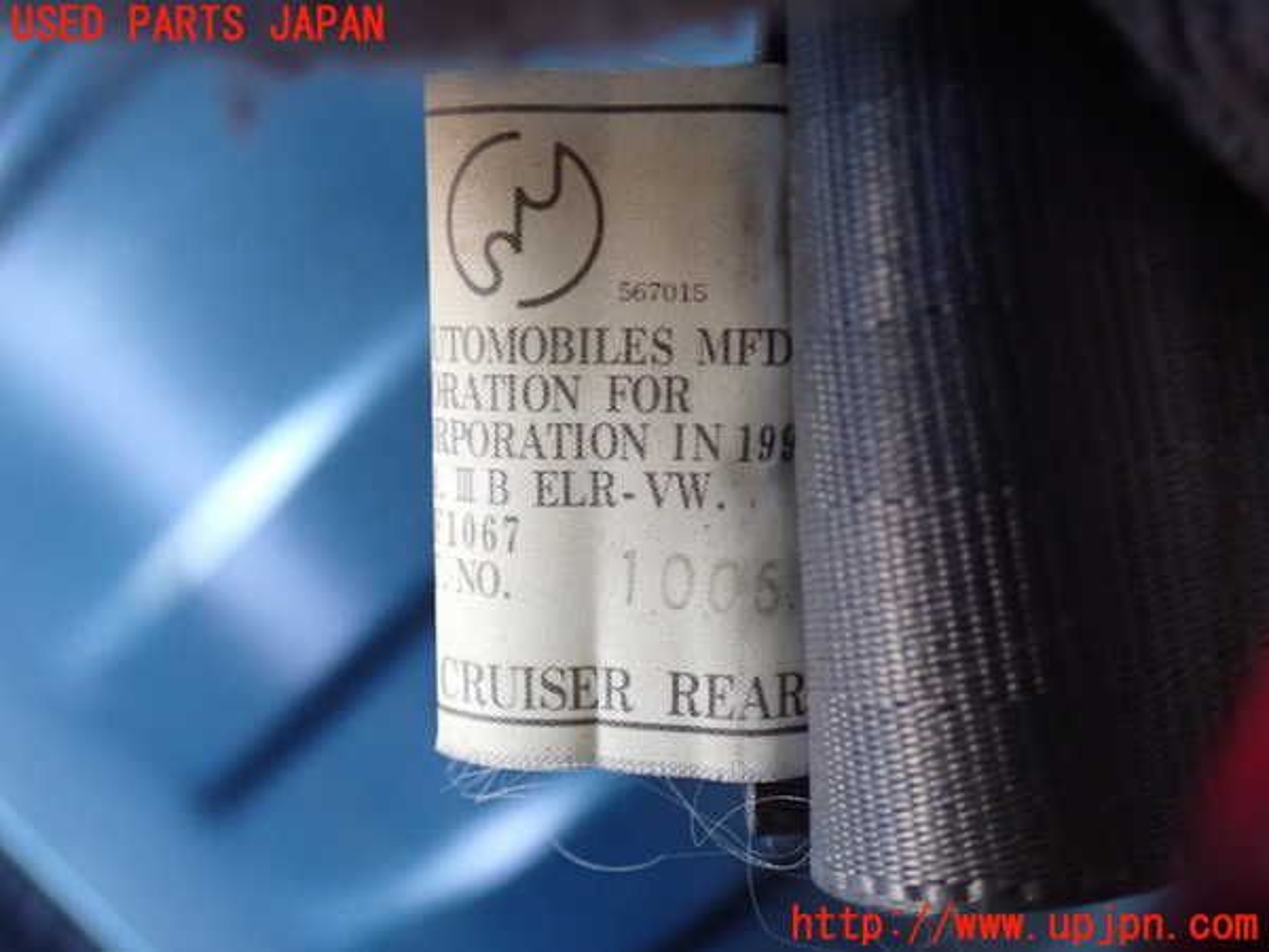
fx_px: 1833
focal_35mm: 50
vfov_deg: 29.1
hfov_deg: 38.2
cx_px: 634
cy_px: 476
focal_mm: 9.01
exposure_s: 1/40
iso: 800
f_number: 3.2
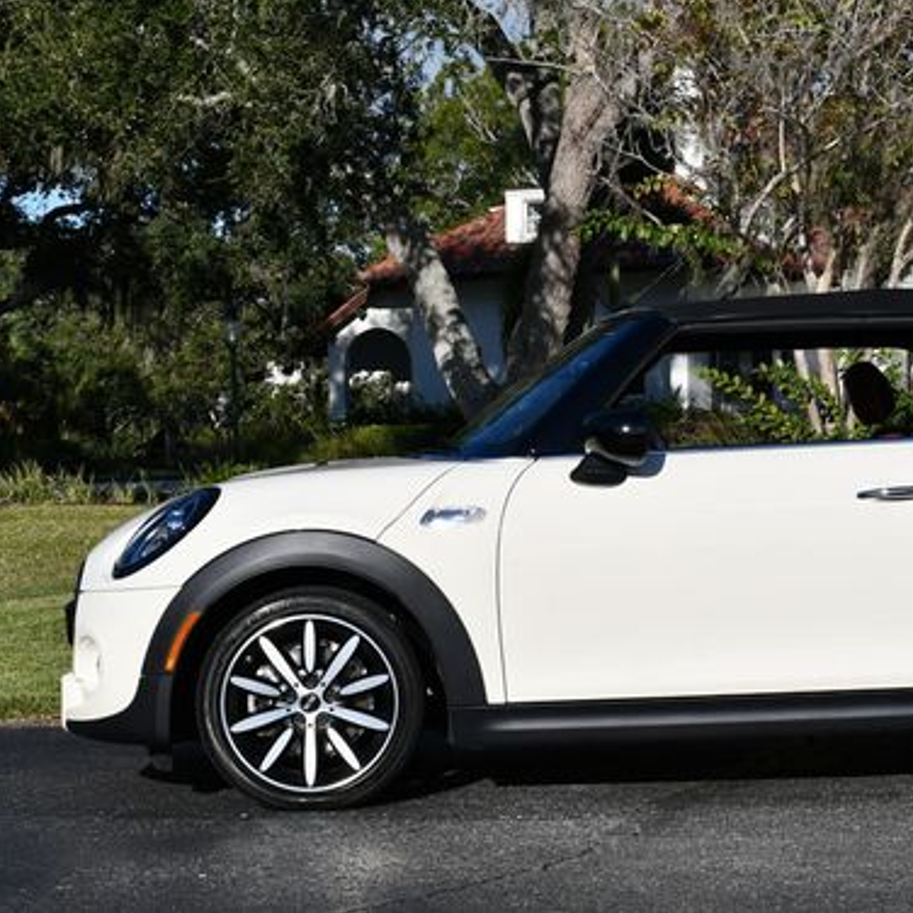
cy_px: 396
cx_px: 716
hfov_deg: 20.4
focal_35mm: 84
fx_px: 2507
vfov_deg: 20.6
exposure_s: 1/320
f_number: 9
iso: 100
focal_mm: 29
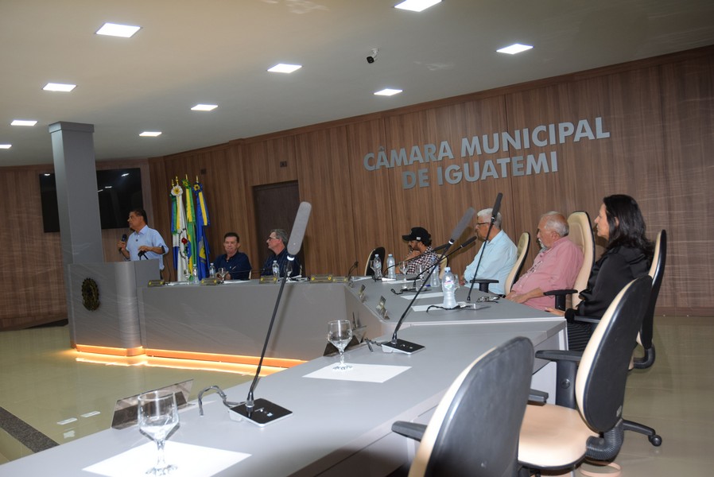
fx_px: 655
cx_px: 357
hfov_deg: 57.2
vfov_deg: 40.0
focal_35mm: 33
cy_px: 238
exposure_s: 1/100
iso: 800
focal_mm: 22
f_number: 5
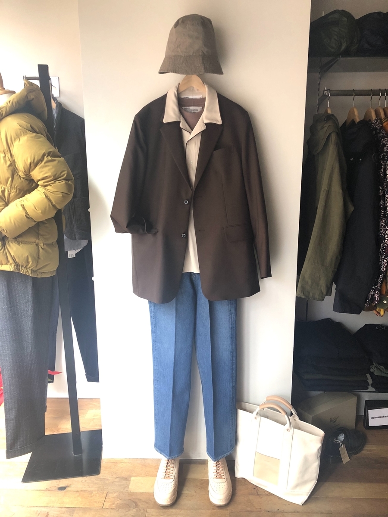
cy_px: 258
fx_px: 418
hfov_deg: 49.7
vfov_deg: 63.4
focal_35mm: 28
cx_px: 194
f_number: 1.8
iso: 40
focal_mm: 4
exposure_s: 1/17
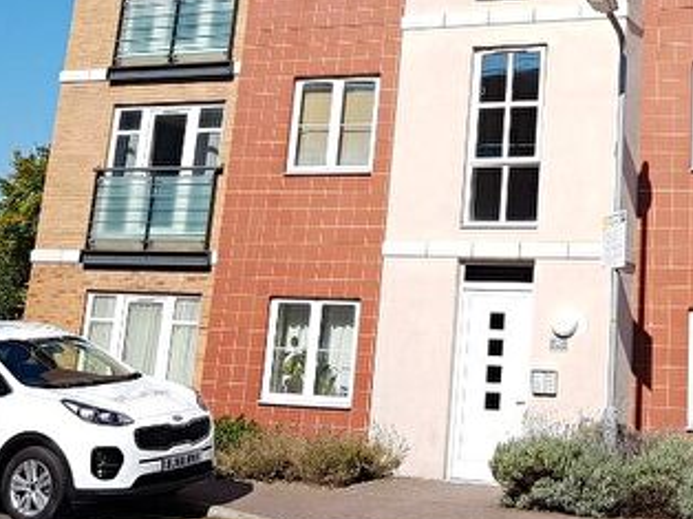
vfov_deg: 24.6
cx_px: 587
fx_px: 1160
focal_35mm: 58
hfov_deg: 32.1
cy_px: 67
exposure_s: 1/2064
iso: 40
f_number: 1.7
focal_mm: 4.2
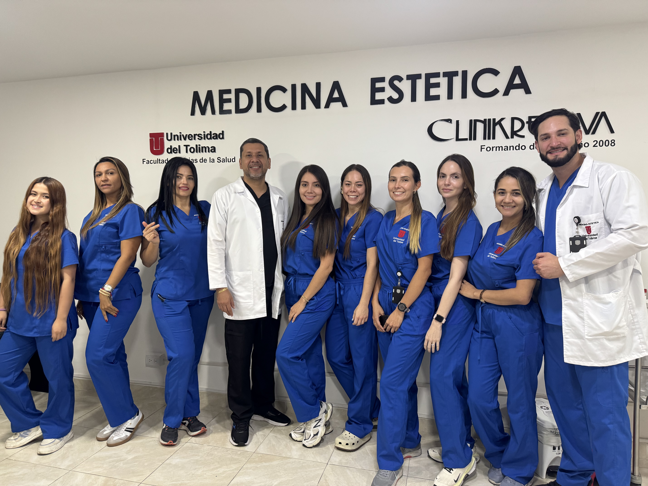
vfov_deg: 56.8
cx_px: 324
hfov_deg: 71.6
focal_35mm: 24
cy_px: 243
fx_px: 449
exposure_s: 1/60
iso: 250
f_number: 1.78
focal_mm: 6.76
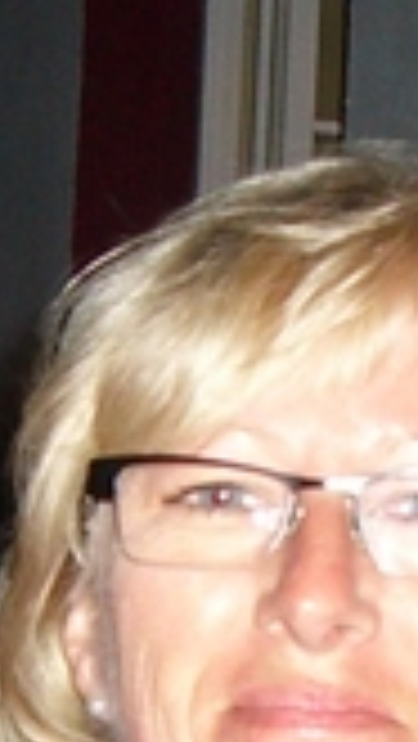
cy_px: 720
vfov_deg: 10.6
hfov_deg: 6.0
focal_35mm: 201
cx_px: 337
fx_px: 3955
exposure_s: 1/60
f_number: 2.7
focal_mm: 6.2
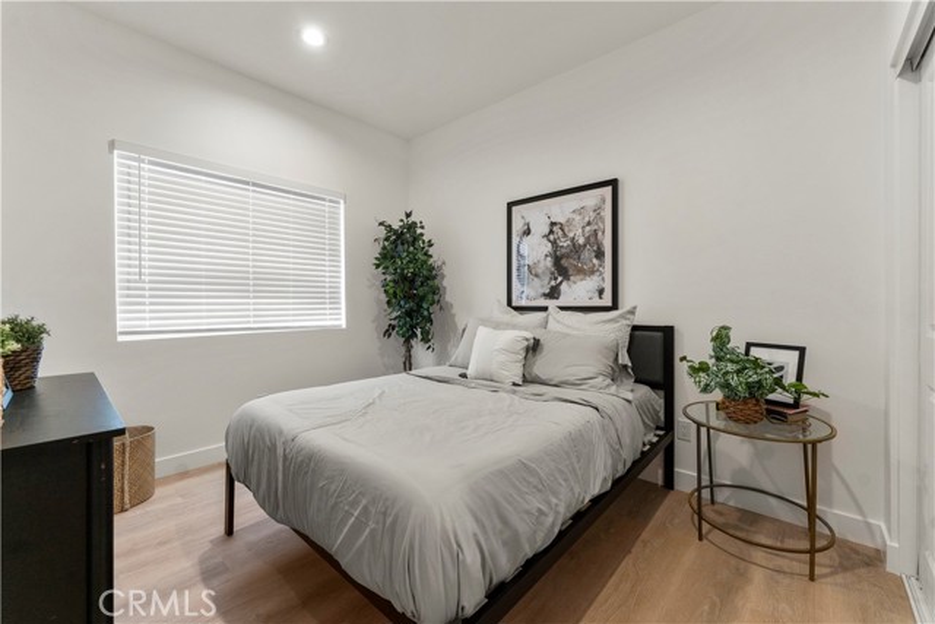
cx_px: 468
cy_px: 312
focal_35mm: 14
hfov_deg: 104.2
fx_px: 364
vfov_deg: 81.2
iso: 1000
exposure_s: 1/80
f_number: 5.6
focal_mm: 14
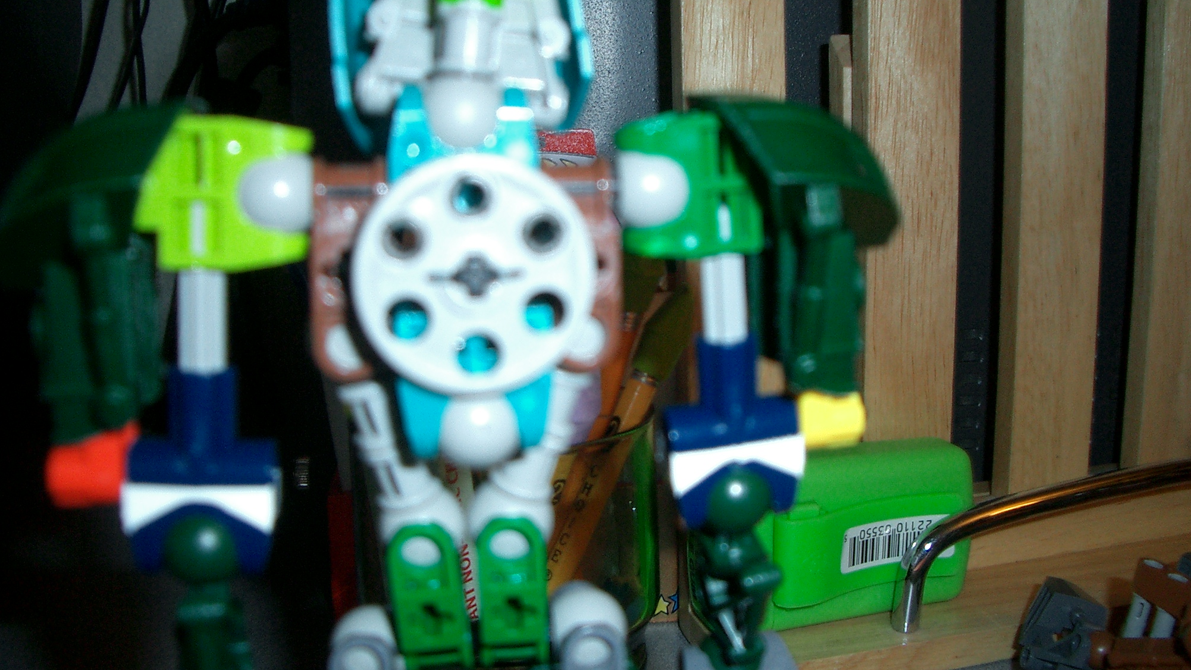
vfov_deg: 30.4
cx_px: 590
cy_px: 346
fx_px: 1232
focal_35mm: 39
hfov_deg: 51.6
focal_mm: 5.8
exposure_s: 1/40
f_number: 2.6
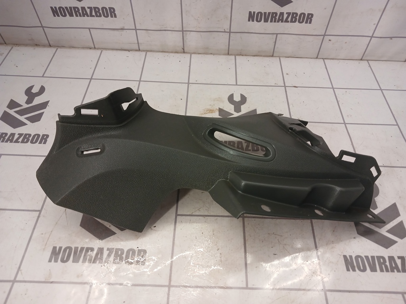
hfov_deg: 65.3
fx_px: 317
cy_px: 152
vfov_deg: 51.4
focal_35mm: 27
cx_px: 203
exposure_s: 1/50
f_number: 1.8
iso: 100
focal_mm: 4
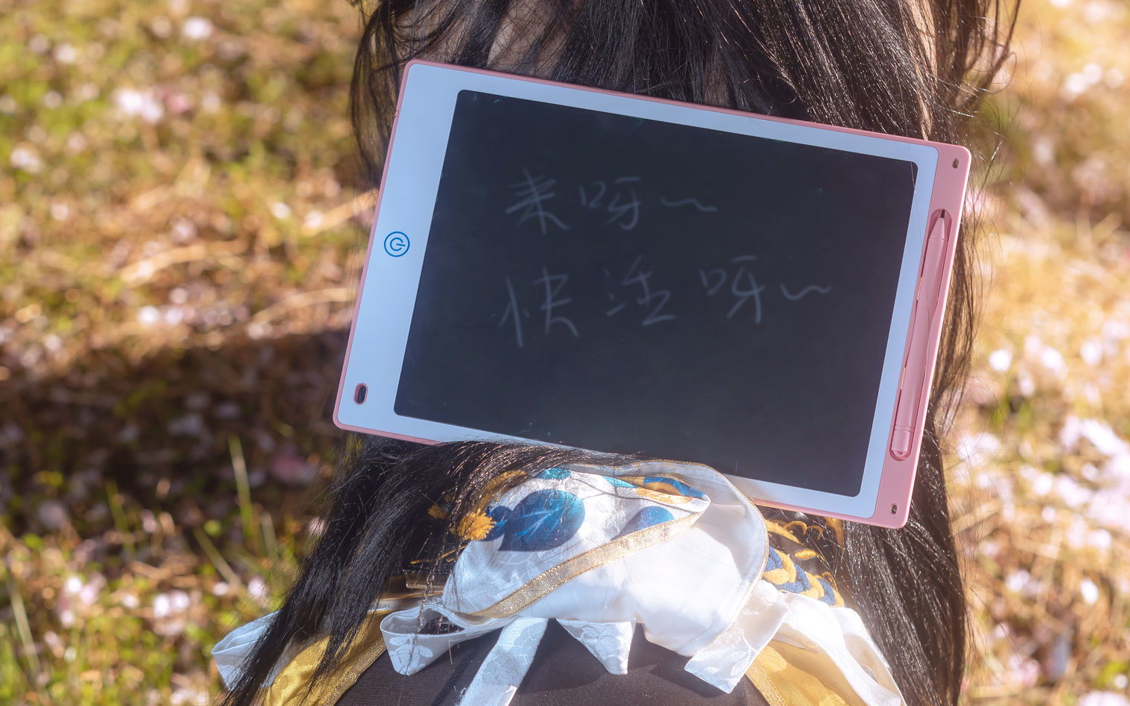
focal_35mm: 89
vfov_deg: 14.7
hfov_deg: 23.3
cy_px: 338
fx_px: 2741
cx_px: 579
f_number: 3.5
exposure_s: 1/30
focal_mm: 55
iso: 200
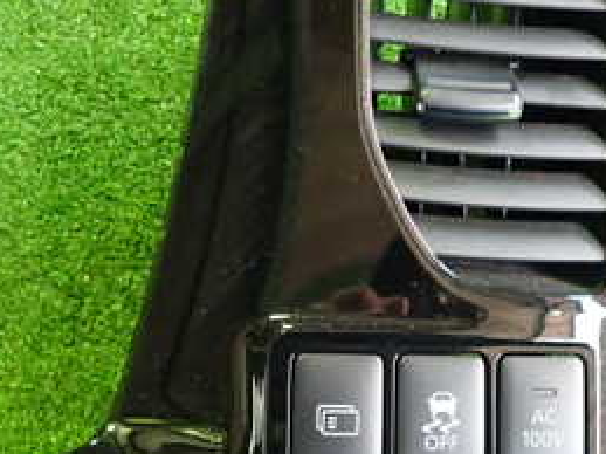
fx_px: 1015
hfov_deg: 33.1
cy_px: 262
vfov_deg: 25.2
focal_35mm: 58
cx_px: 386
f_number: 2
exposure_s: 1/30
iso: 400
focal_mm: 4.5
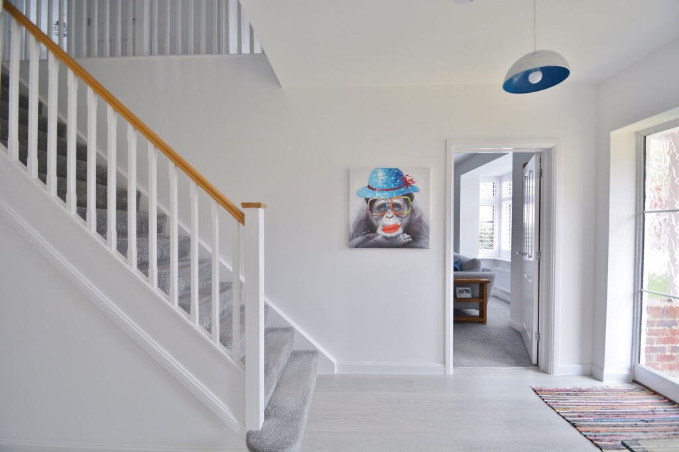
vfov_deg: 77.2
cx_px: 340
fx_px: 283
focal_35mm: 15
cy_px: 226
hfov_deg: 100.4
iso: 400
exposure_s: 1/60
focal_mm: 10
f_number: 4
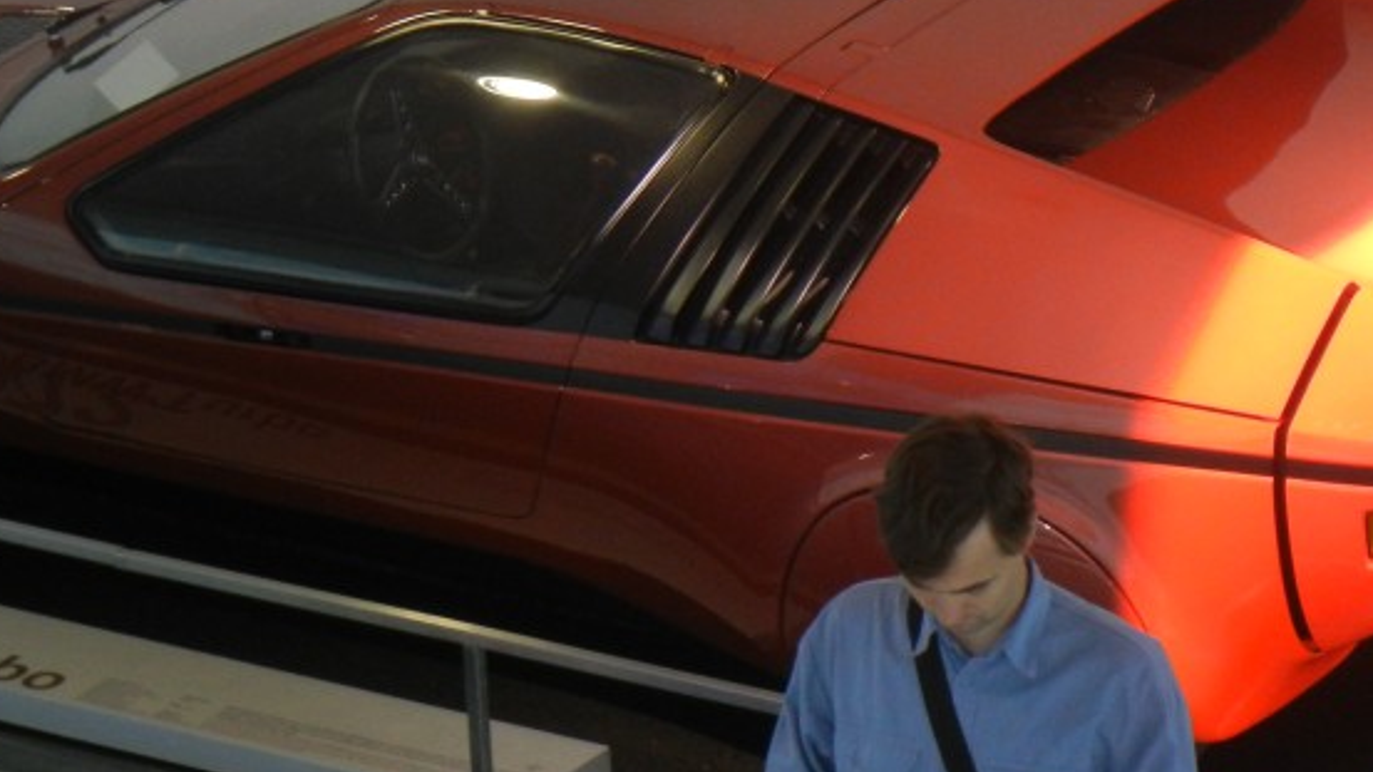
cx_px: 638
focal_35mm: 234
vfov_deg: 5.2
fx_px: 8519
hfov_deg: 9.2
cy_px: 201
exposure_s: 1/30
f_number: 4.6
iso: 400
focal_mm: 20.9
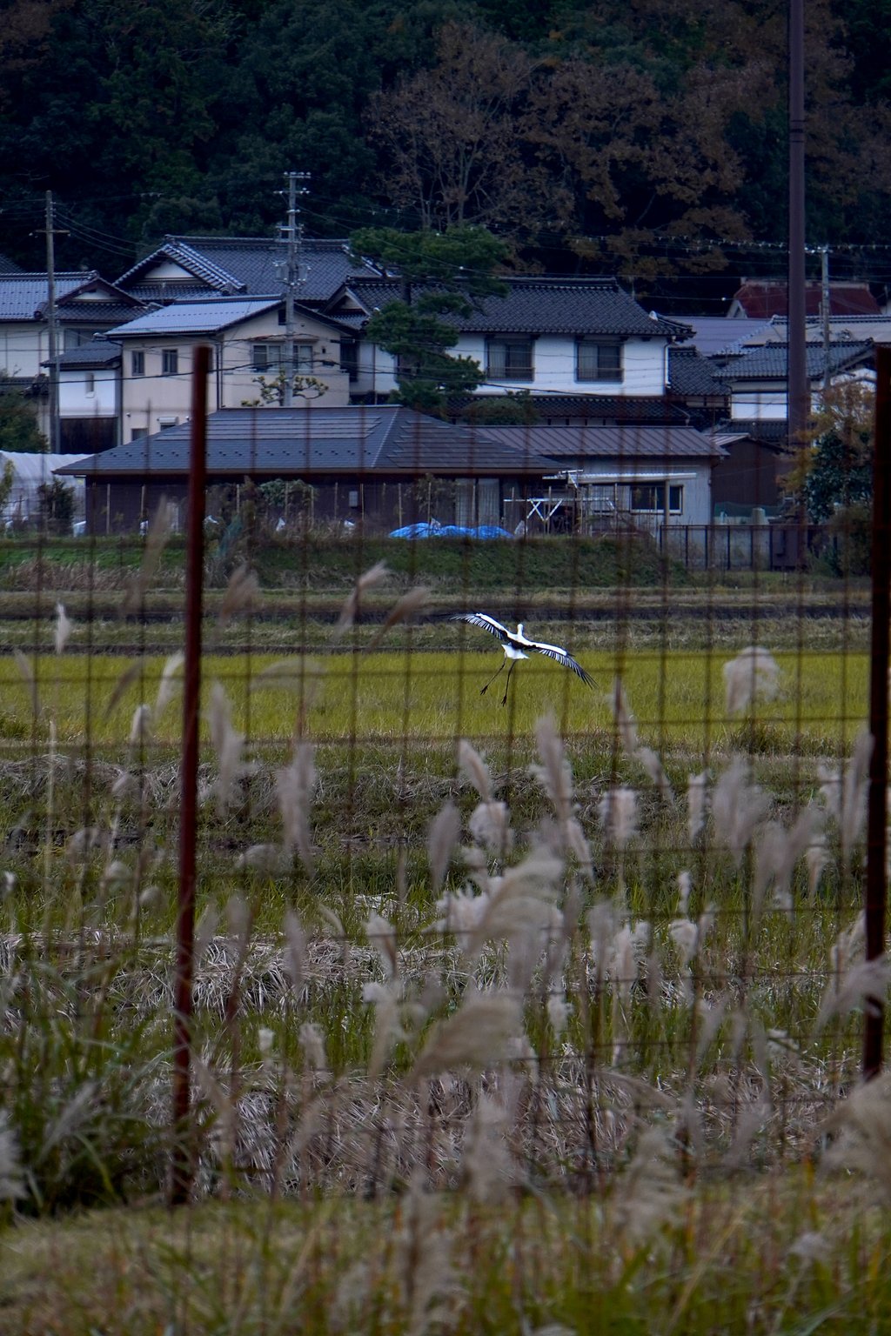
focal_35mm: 300
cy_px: 668
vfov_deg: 6.9
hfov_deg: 4.6
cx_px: 446
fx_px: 11137
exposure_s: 1/125
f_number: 8
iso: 640
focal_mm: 200
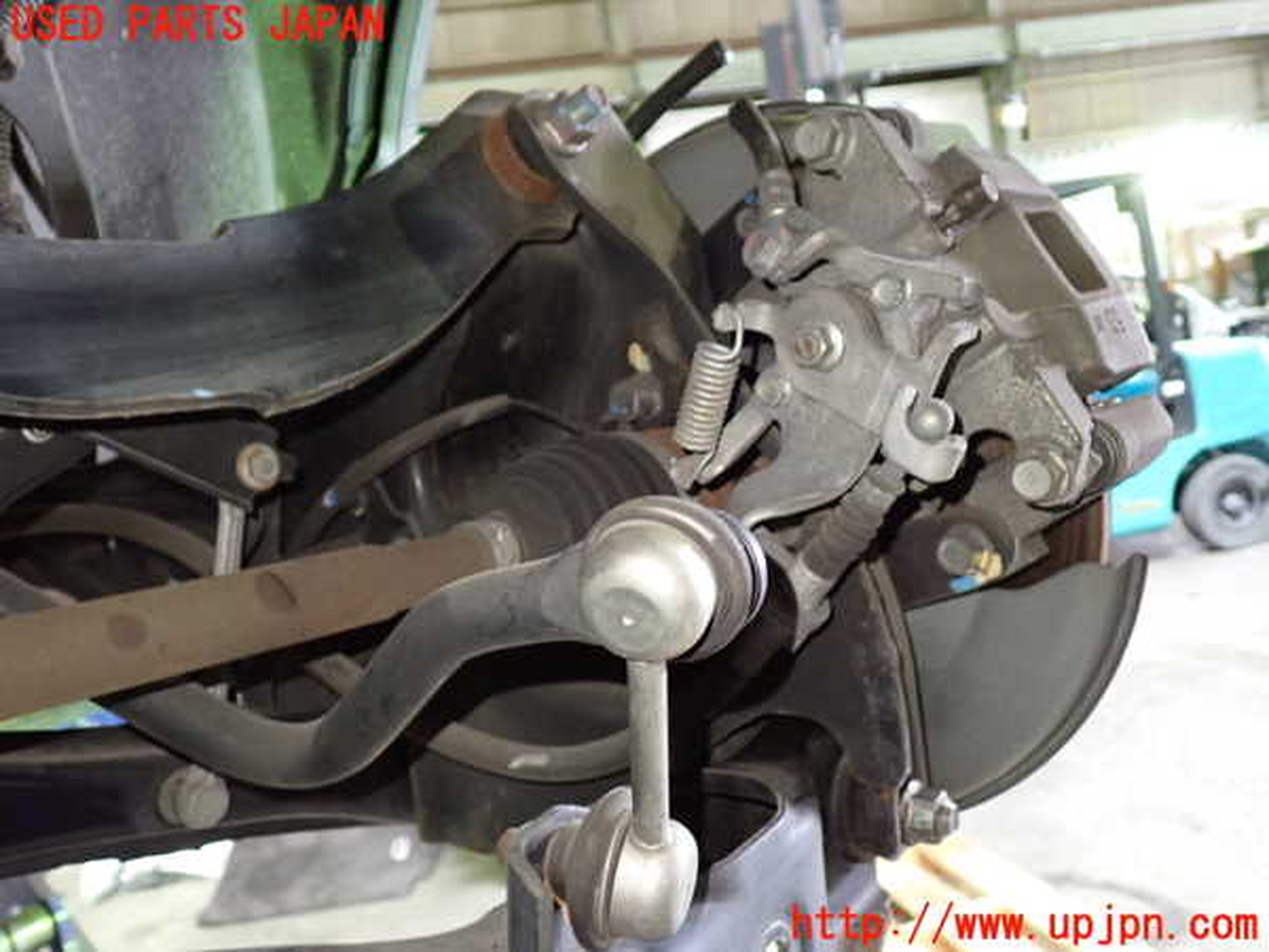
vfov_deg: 46.8
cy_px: 476
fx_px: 1100
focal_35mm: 30
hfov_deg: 60.0
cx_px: 634
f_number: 2.3
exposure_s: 1/20
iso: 800
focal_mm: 5.4
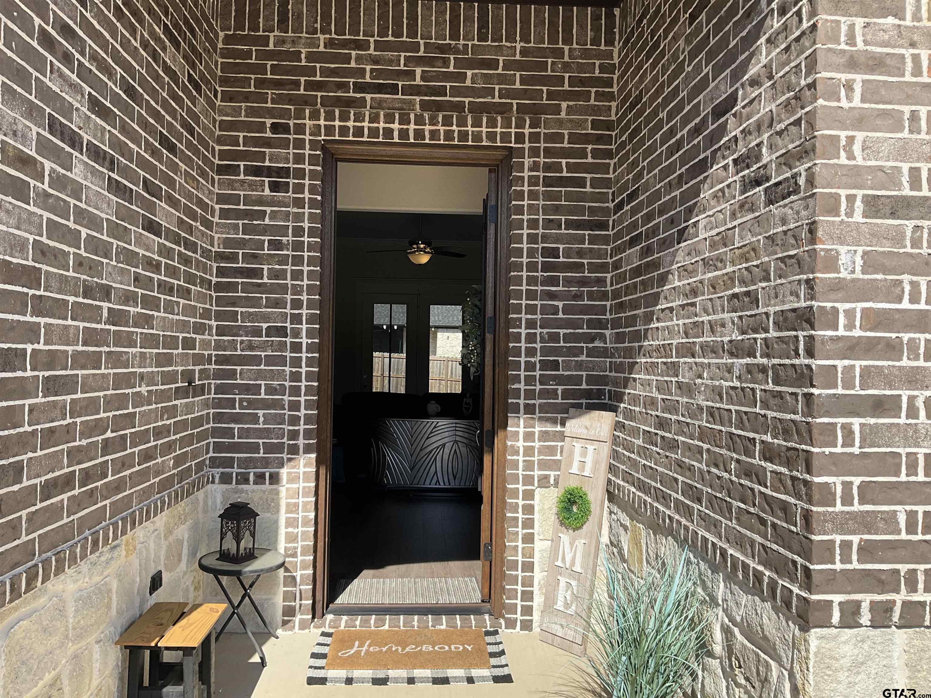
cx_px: 466
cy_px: 349
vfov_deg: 48.2
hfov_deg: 61.7
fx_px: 780
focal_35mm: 29
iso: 25
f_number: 1.8
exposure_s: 1/1534
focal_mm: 3
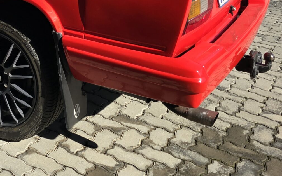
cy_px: -43
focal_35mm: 62
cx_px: -1
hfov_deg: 30.6
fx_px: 476
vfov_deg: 19.5
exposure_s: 1/657
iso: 12
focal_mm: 6.3
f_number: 1.7
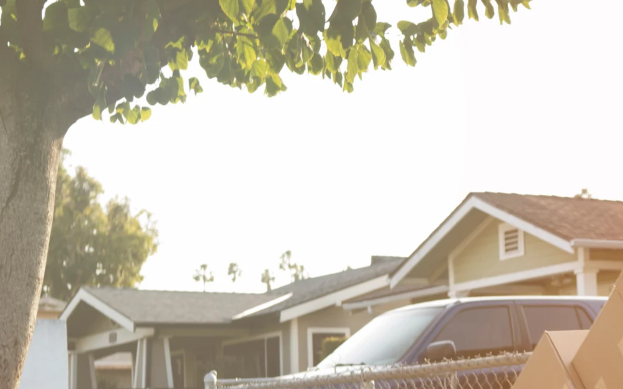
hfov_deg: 21.6
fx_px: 1545
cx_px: 687
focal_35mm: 91
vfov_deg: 14.3
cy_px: 316
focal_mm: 35
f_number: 3.5
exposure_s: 1/100
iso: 64
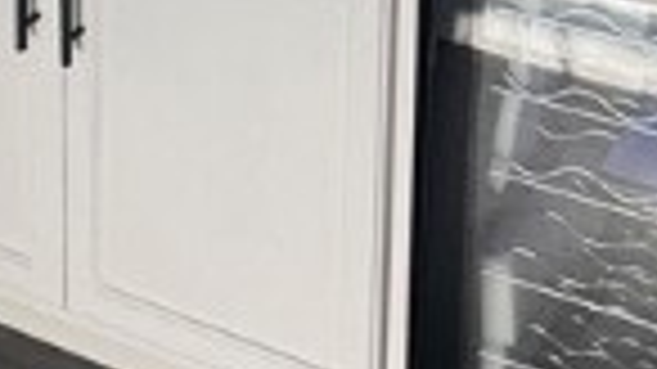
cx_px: 536
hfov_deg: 26.0
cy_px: -490
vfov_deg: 12.3
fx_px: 1393
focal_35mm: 80
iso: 40
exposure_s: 1/234
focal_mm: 2.22
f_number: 2.2
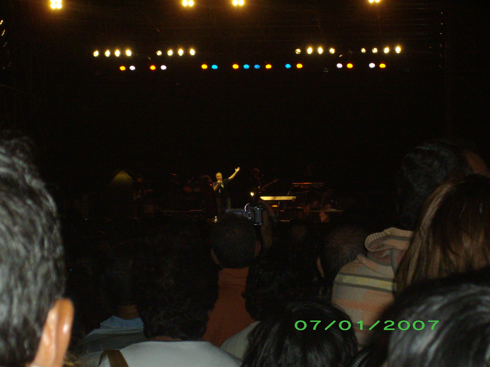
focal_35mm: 108
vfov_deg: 13.7
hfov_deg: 18.2
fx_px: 1529
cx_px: 245
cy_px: 184
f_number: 4.8
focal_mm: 18
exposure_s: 1/125
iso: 320
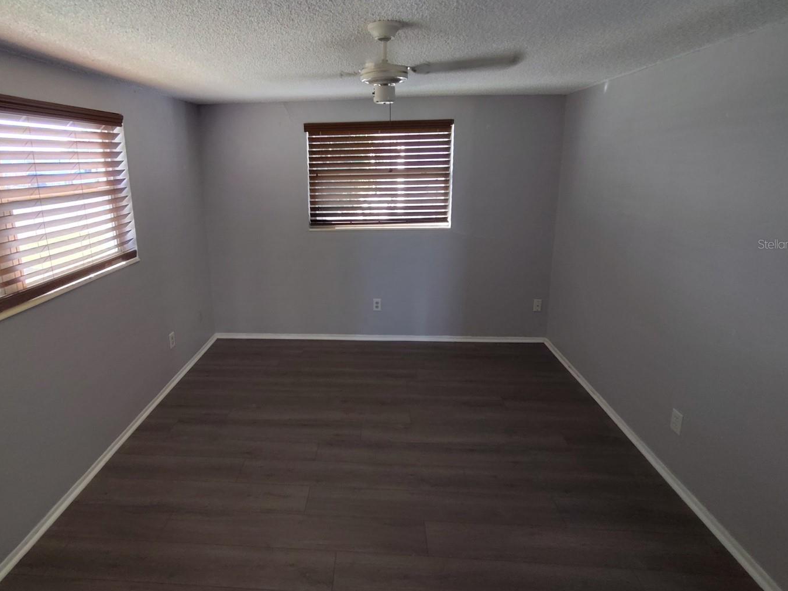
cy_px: 244
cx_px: 345
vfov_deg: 68.2
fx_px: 433
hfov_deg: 84.3
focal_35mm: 19
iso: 281
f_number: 2.2
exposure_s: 1/40
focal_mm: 1.66
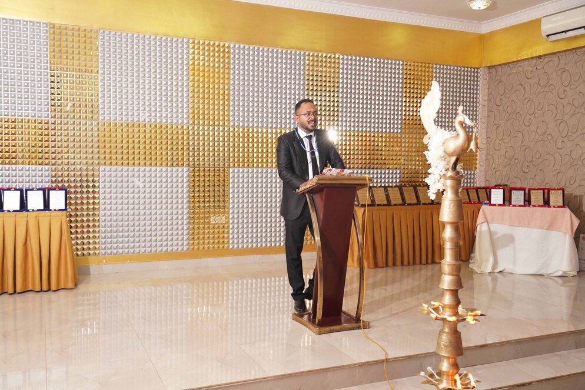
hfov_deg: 55.8
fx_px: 553
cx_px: 292
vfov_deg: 38.9
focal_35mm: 34
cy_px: 195
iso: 500
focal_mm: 34
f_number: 4
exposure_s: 1/200
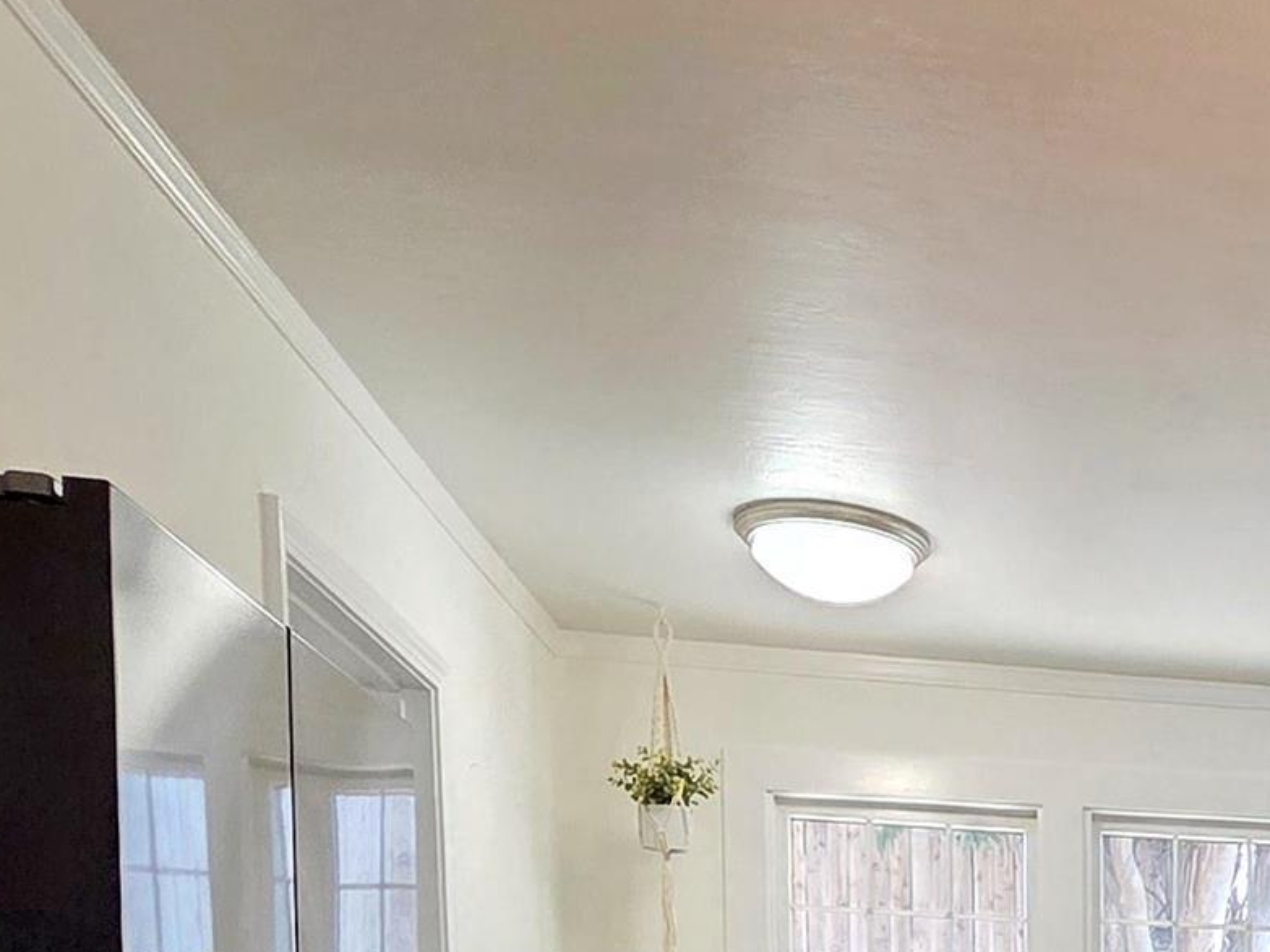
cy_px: 1403
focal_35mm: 51
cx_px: 1562
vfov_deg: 23.3
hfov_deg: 31.0
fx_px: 1871
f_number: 2.2
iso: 250
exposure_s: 1/120
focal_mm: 2.2
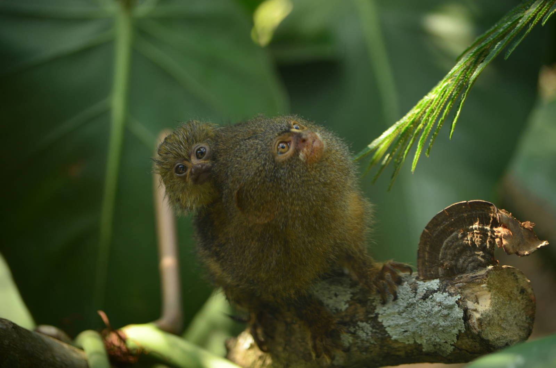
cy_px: 184
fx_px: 3237
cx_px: 278
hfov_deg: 9.8
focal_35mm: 210
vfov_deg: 6.5
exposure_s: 1/125
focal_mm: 140
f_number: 4.8
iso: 250
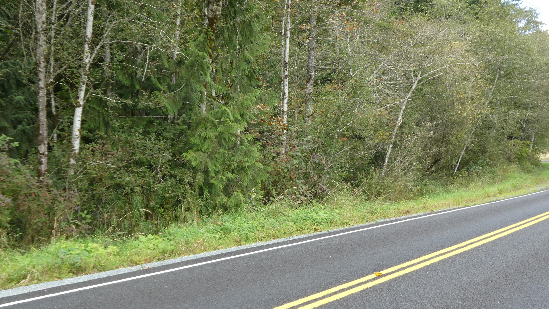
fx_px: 582
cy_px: 171
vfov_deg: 29.7
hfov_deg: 50.5
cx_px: 265
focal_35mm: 40
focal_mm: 5.8
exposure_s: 1/80
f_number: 3.6
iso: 100
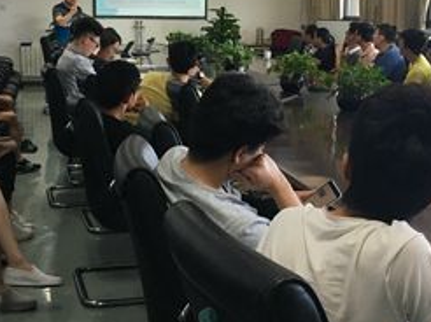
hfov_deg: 32.7
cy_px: 134
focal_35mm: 59
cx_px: 203
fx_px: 734
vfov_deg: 24.7
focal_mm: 4.15
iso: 40
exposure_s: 1/33
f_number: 2.2
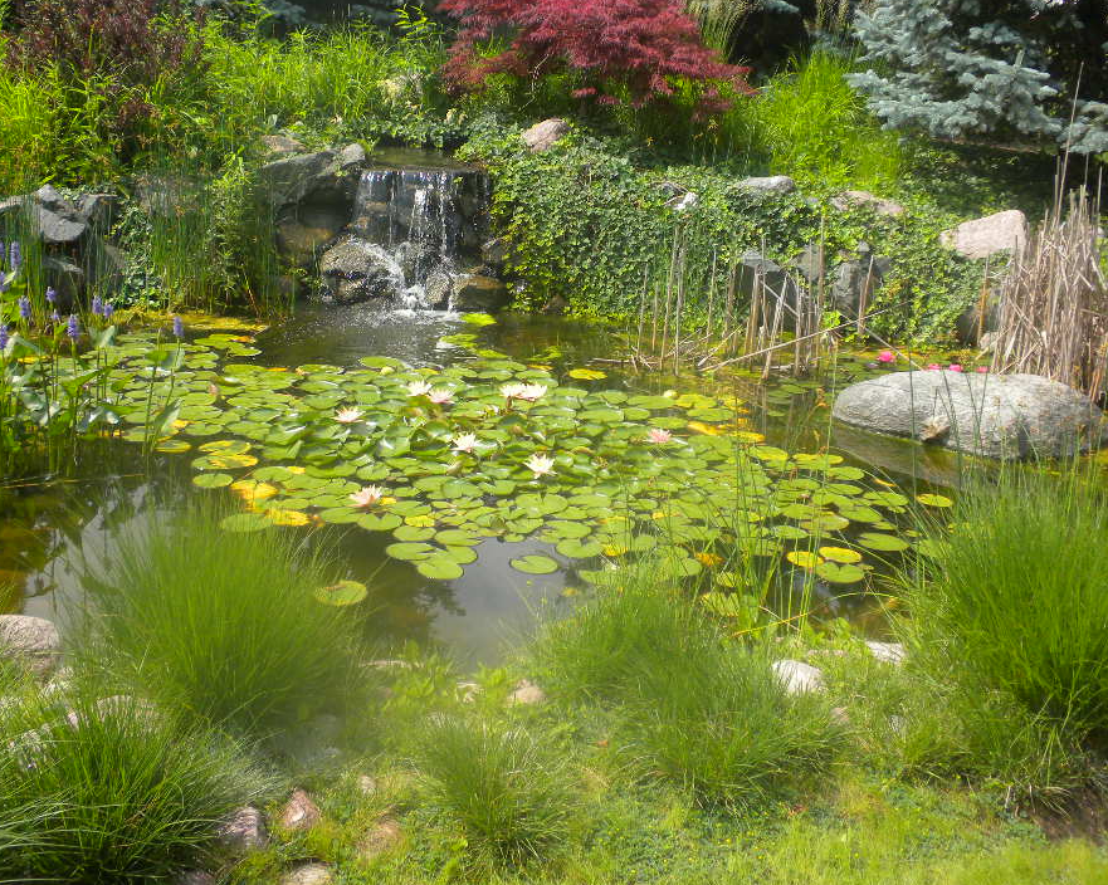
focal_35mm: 42
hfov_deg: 43.8
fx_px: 1377
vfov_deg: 35.6
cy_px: 406
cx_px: 547
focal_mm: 6.6
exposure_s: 1/432
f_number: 3.5
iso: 64
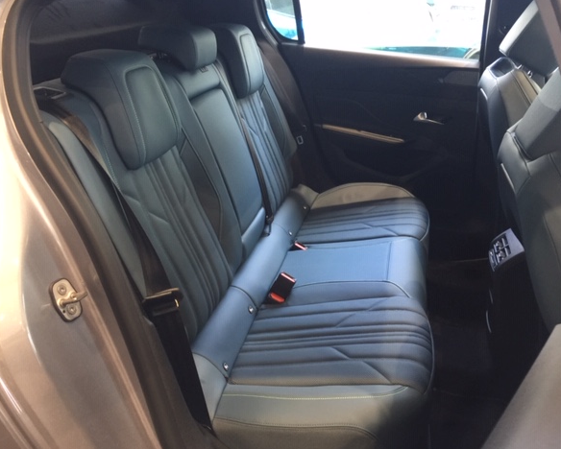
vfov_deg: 47.2
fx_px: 515
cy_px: 224
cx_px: 280
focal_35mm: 31
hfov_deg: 57.1
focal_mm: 4.15
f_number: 2.2
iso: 50
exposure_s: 1/15
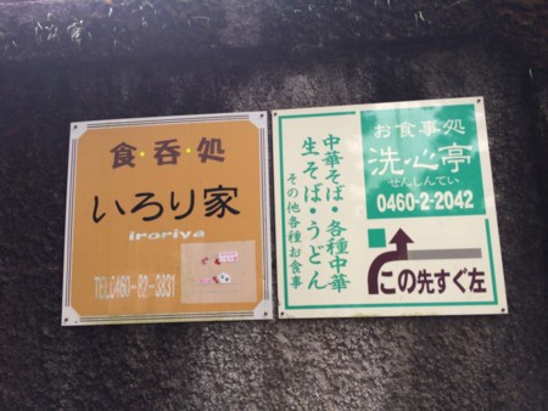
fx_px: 475
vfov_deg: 46.8
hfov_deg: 59.9
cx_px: 274
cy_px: 206
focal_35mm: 30
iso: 32
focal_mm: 4.12
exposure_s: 1/366
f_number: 2.2
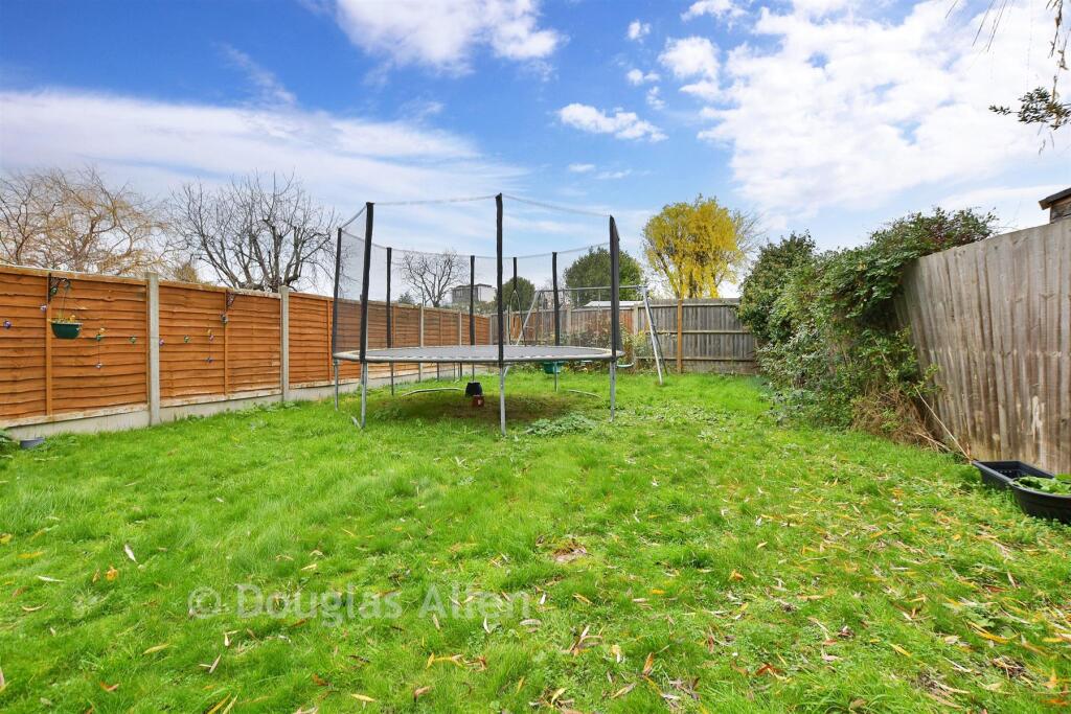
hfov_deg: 100.4
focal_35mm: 15
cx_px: 536
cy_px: 357
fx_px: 446
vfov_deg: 77.3
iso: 64
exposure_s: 1/6
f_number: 8
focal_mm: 10
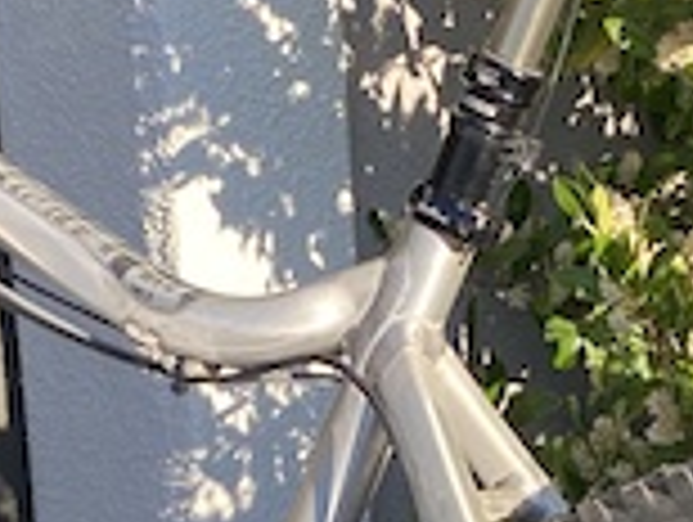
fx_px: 2707
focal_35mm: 135
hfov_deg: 14.6
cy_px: 756
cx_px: 369
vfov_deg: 10.7
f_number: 1.8
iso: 32
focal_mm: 4.25
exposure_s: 1/536
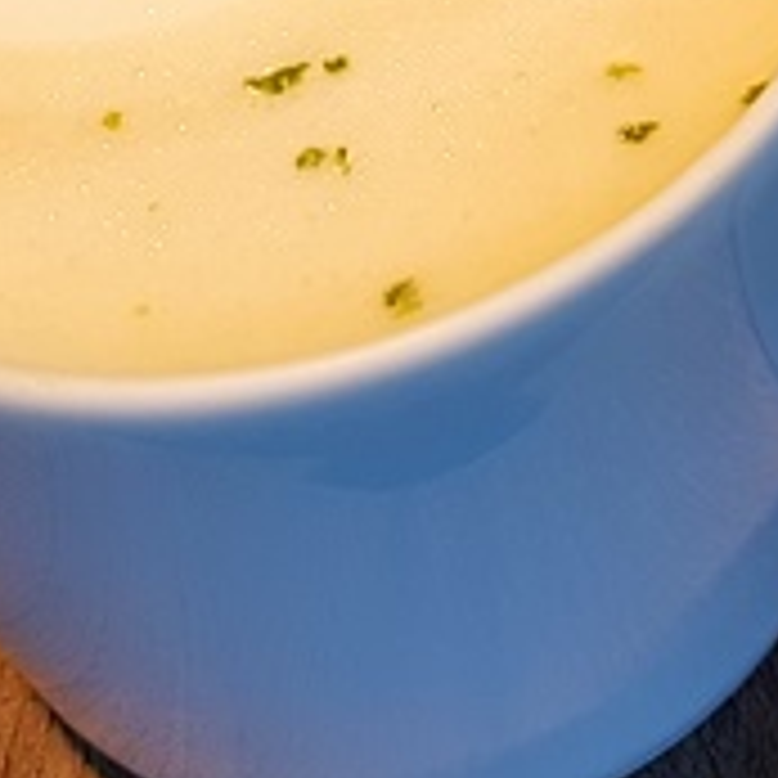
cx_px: 935
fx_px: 2161
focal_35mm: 85
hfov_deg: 19.2
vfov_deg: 19.0
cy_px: -211
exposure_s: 1/120
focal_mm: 4.2
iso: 100
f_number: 1.7
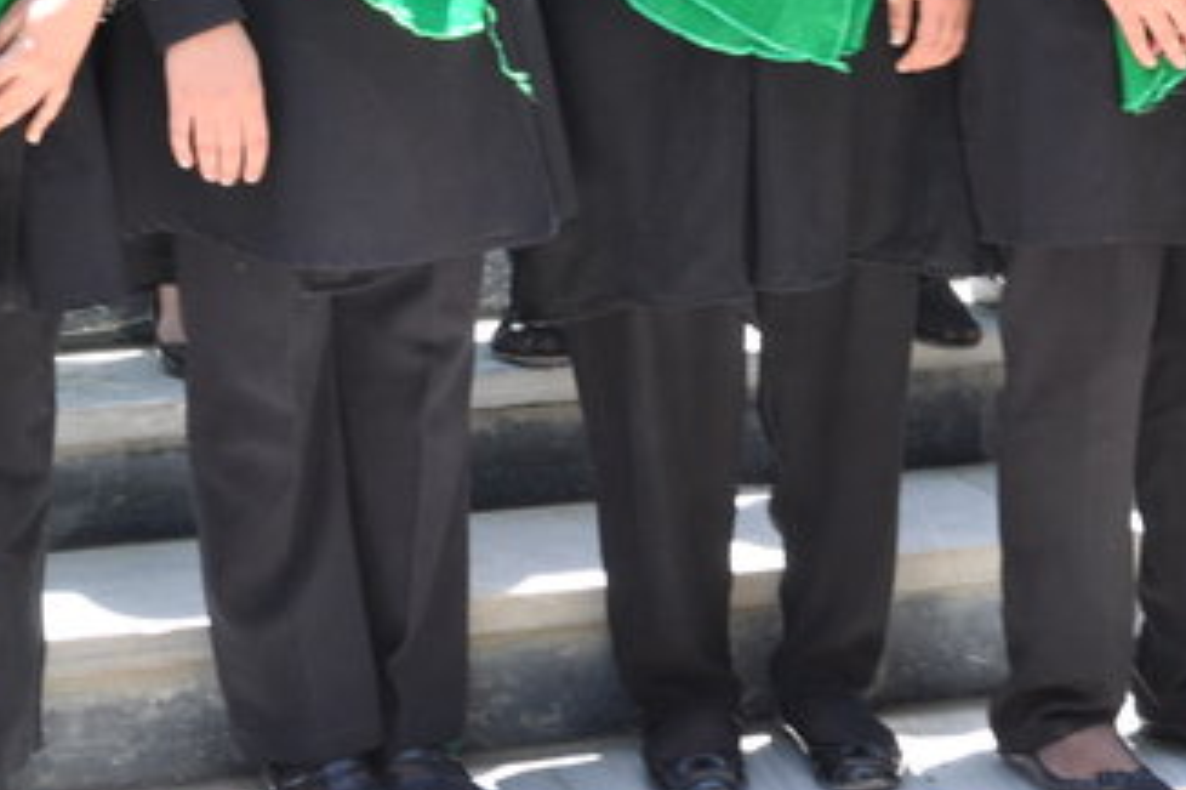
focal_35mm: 113
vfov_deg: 11.7
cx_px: 346
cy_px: -335
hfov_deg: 18.0
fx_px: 3721
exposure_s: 1/60
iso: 200
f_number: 8
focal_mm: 24
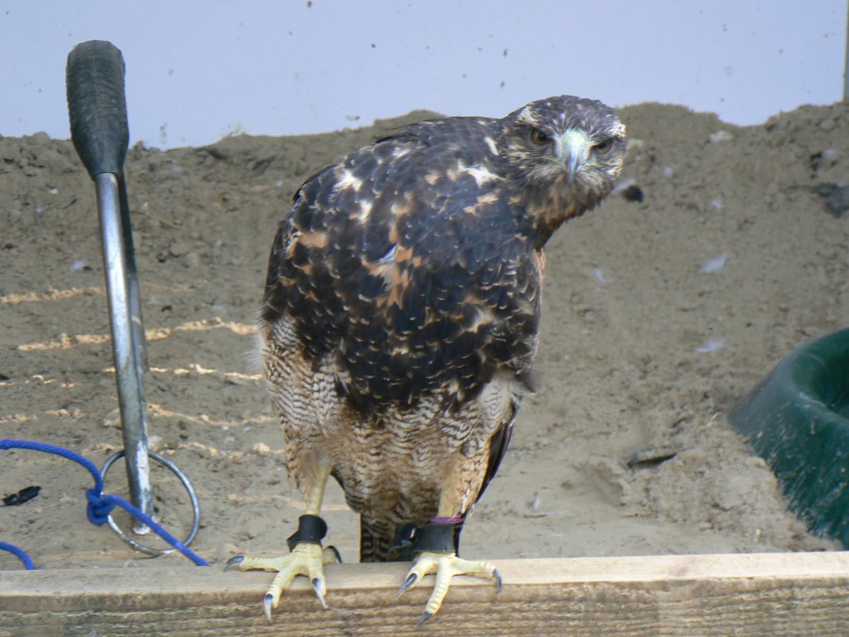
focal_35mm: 175
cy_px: 318
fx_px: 4292
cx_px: 424
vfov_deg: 8.5
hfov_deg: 11.3
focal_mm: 29.1
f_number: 4
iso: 80
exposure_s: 1/60
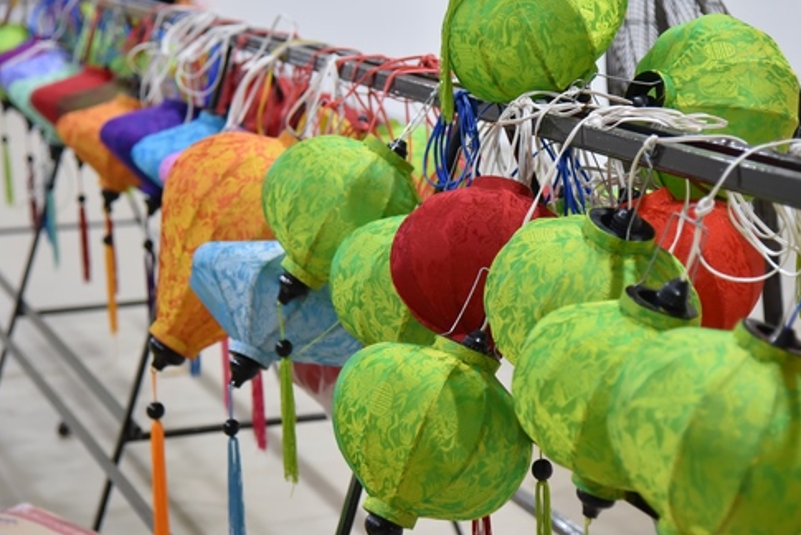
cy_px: 266
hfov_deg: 17.9
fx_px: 2538
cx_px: 448
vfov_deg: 12.0
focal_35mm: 114
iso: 2000
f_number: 4
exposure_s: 1/60
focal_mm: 85
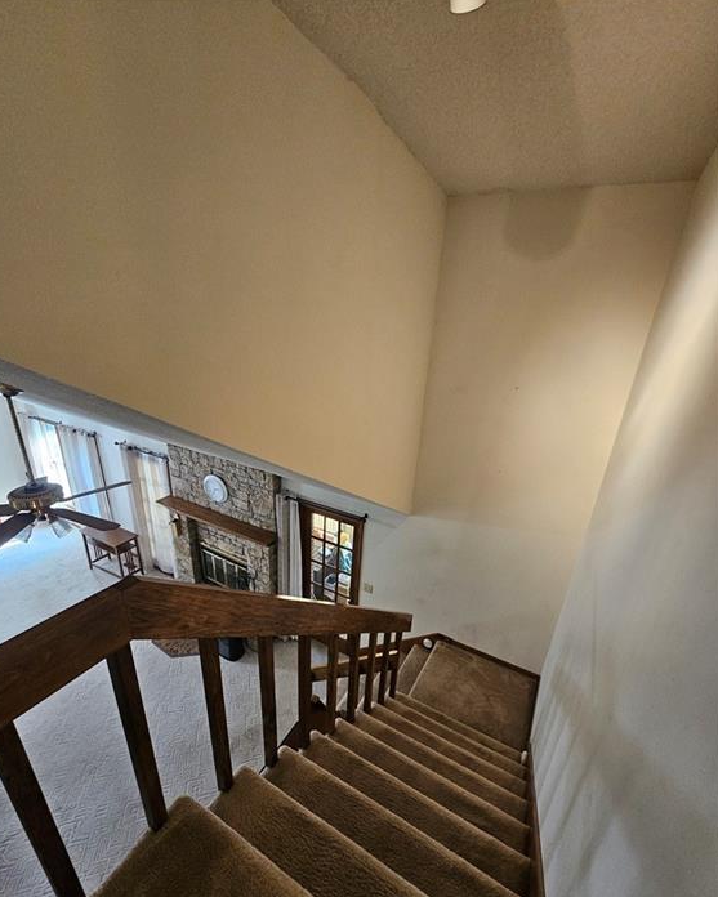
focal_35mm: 14
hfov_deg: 88.0
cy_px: 487
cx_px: 354
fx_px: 372
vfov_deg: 100.4
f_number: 2.2
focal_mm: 2.2
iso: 320
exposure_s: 1/60
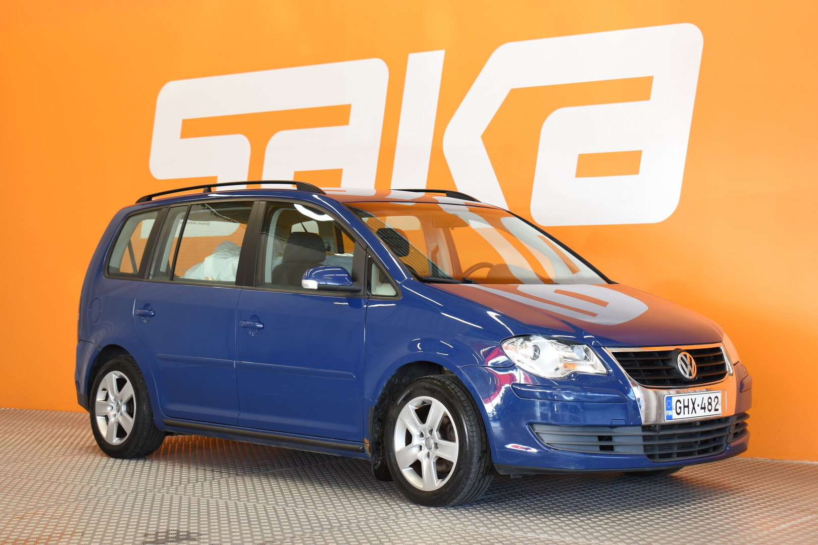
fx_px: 1431
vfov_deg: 21.6
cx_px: 409
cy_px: 272
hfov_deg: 31.9
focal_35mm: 63
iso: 100
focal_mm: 42
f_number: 6.7
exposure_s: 1/10
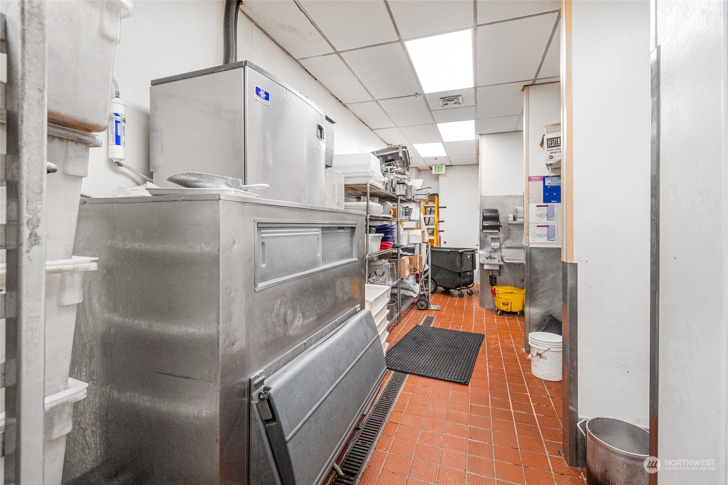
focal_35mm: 15
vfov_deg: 77.3
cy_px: 242
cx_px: 364
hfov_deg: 100.4
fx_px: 303
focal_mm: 10
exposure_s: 1/40
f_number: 5.6
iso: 2500
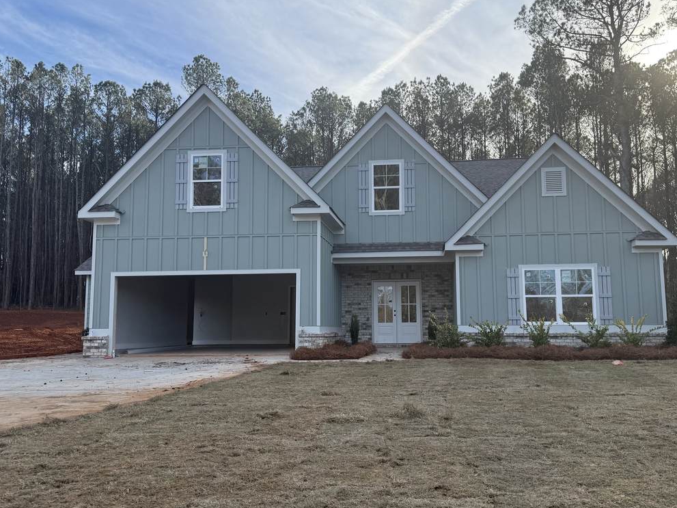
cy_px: 259
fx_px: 606
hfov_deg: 58.3
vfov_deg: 45.4
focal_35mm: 31
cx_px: 361
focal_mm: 6.76
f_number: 1.78
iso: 100
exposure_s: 1/2525
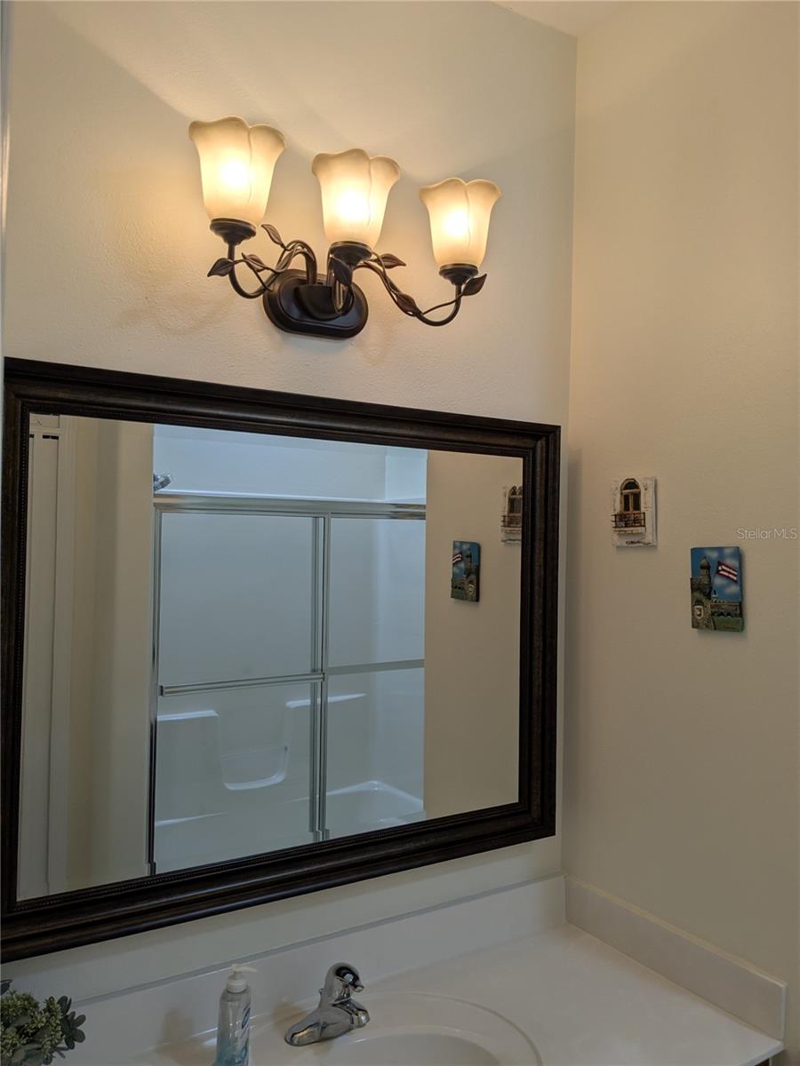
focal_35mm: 27
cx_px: 400
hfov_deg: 51.4
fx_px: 832
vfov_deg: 65.3
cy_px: 533
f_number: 1.73
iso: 52
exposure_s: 1/165
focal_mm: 4.38
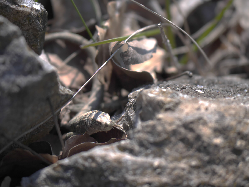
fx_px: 4316
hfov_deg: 3.3
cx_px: 124
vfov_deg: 2.5
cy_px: 94
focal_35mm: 600
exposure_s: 1/2000
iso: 500
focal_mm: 300
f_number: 5.6
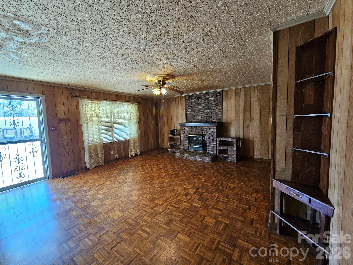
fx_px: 133
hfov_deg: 106.2
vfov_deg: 89.9
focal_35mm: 13
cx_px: 176
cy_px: 132
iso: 200
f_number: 2.2
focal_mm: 2.2
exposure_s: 1/60
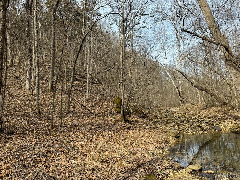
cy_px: 90
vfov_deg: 56.8
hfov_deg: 71.6
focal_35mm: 24
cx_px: 120
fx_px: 166
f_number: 1.8
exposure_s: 1/1900
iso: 80
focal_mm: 6.86
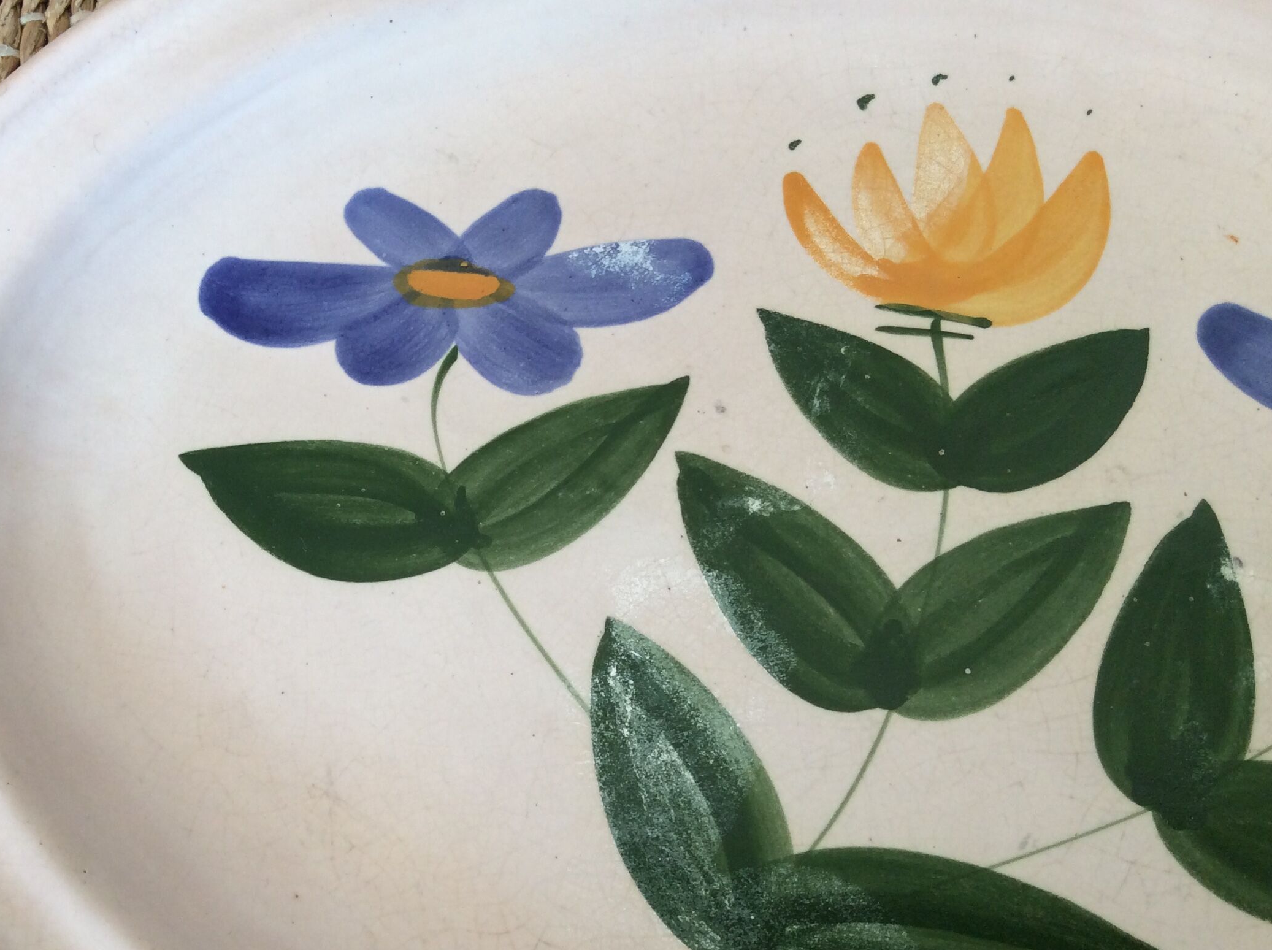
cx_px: 536
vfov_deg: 35.8
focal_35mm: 40
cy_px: 544
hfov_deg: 46.7
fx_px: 1468
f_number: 2.4
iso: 40
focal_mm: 3.3
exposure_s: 1/50
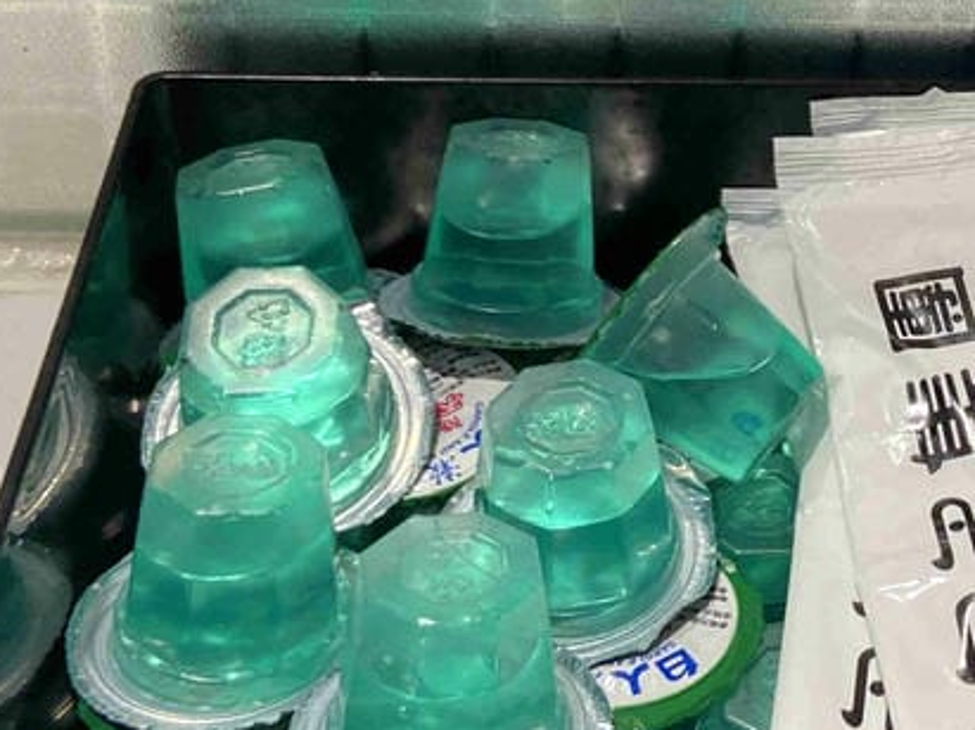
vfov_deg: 19.2
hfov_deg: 24.6
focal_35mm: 76
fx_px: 2140
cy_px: 133
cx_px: 956
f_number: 1.8
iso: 125
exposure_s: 1/120
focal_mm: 4.25
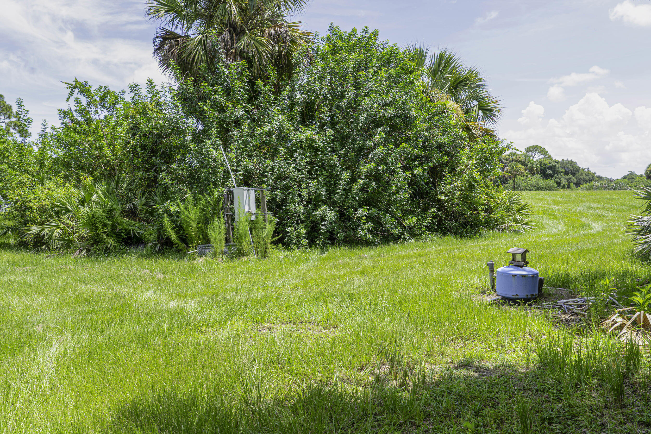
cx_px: 326
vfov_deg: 38.9
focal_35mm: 34
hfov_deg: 55.8
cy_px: 217
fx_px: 615
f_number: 8
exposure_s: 1/125
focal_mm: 34
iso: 100
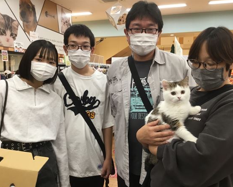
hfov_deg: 54.2
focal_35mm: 33
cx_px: 122
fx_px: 228
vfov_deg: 44.5
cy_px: 95
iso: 64
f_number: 2.4
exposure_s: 1/33
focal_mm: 3.3
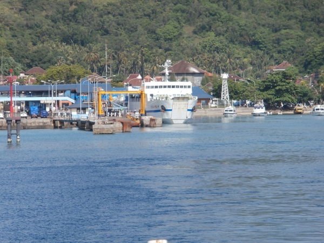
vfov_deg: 6.2
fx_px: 2246
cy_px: 122
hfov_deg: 8.2
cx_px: 162
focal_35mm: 240
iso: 100
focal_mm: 42
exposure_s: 1/400
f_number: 5.8
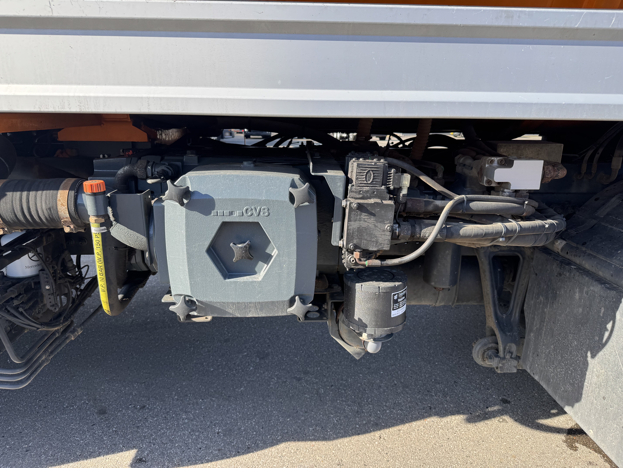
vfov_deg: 56.8
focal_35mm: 24
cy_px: 234
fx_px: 432
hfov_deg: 71.6
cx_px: 312
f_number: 1.78
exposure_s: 1/853
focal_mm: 6.76
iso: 80
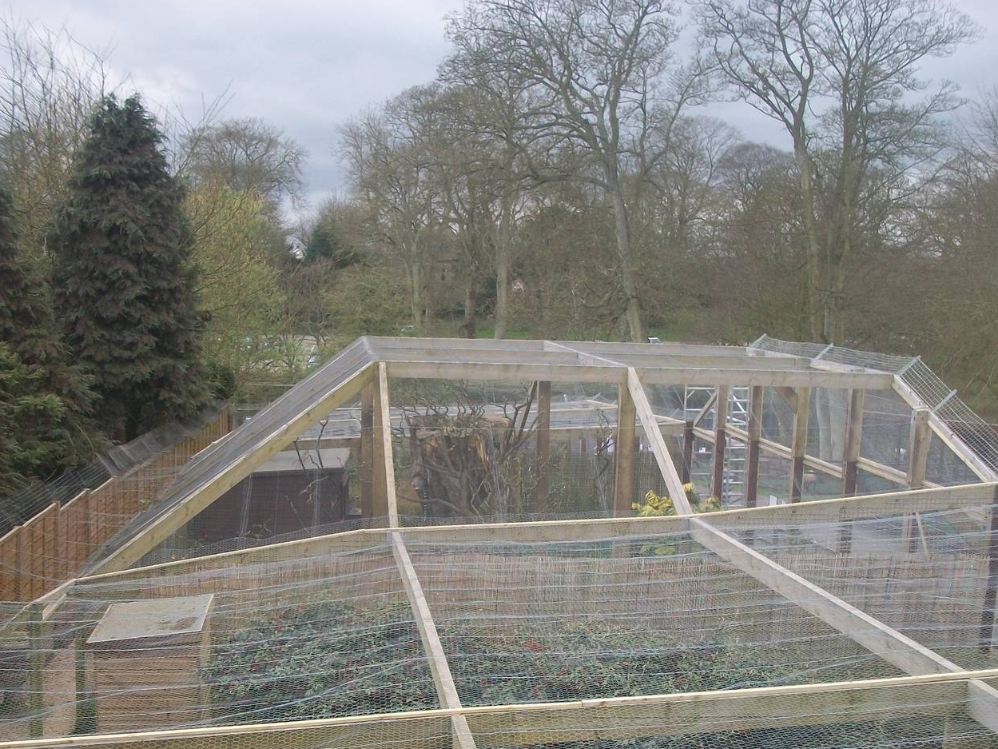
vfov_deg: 35.0
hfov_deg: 45.8
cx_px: 475
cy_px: 449
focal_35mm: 41
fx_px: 1182
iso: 80
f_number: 2.9
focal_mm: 5.7
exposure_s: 1/250
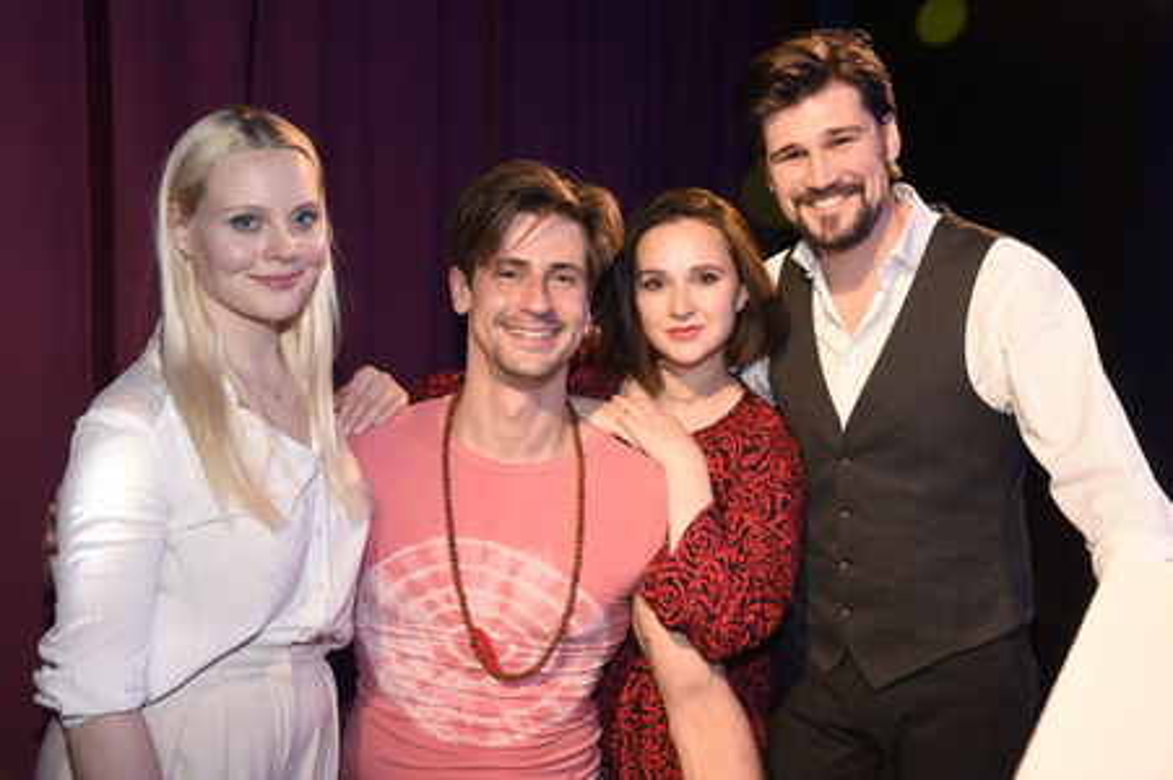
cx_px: 586
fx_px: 1237
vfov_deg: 35.0
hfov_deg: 50.7
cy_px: 390
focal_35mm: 38
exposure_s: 1/60
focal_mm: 38
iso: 1250
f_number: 6.3
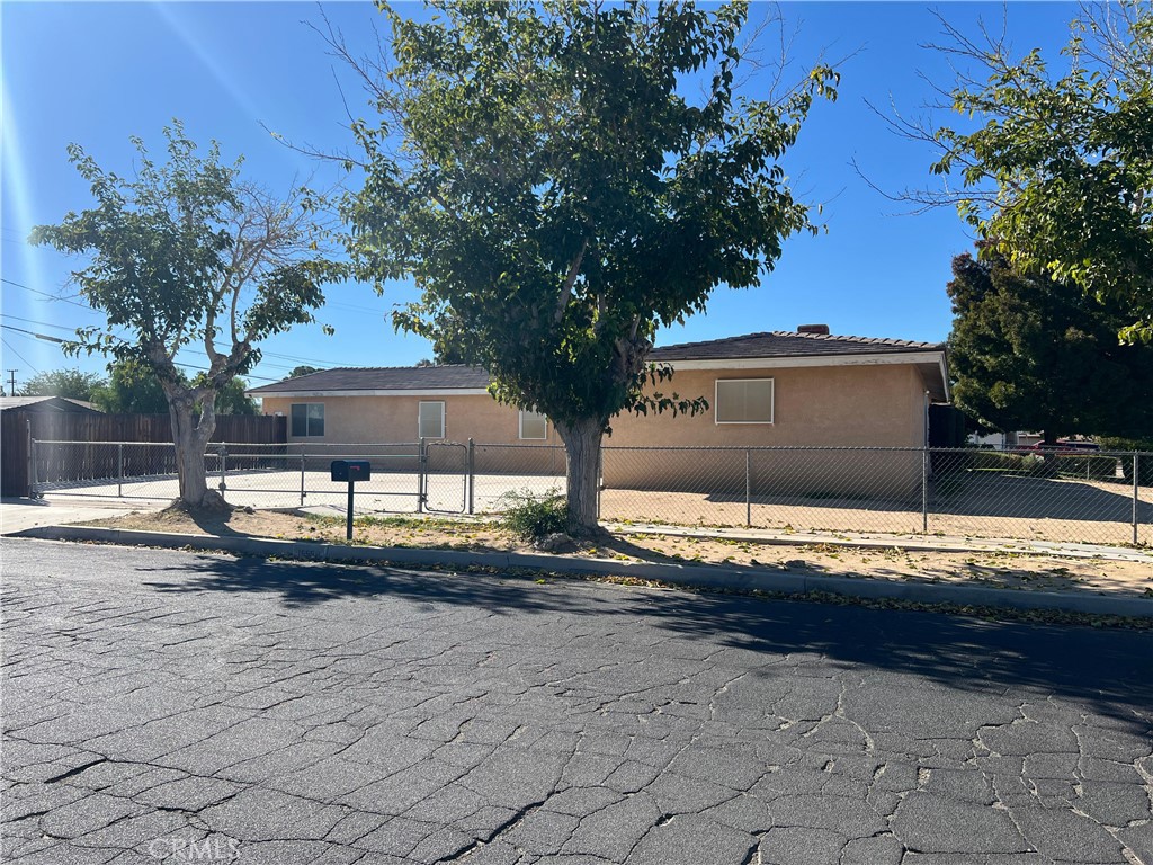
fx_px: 866
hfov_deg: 67.3
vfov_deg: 53.1
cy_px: 432
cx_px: 576
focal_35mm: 26
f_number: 1.5
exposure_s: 1/3571
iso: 50
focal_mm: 5.7
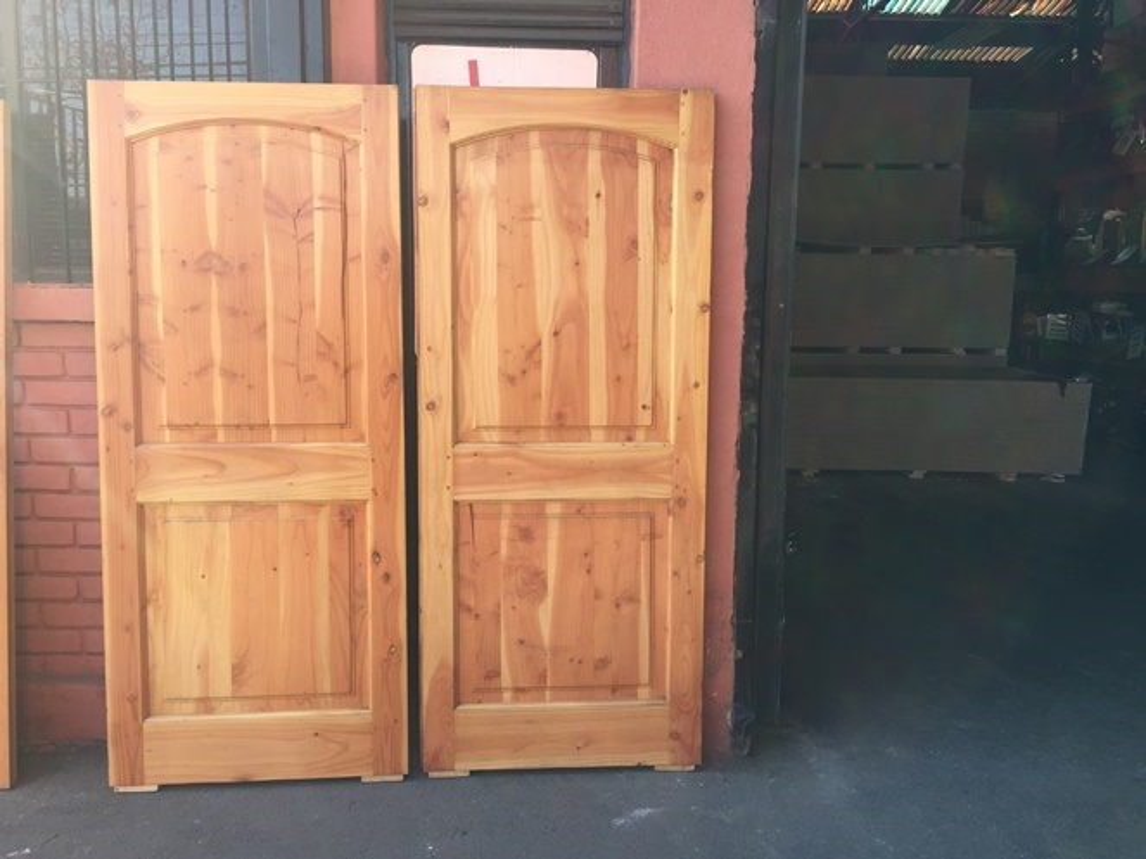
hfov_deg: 61.7
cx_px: 573
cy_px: 430
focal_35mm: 29
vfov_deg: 48.2
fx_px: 960
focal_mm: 4.15
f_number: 2.2
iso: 32
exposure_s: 1/122
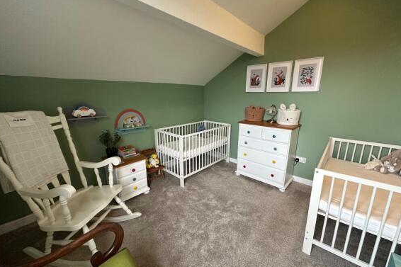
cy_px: 136
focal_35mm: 15
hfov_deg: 100.4
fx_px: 167
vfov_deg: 77.3
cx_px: 200
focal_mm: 2.22
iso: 200
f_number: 2.2
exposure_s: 1/100
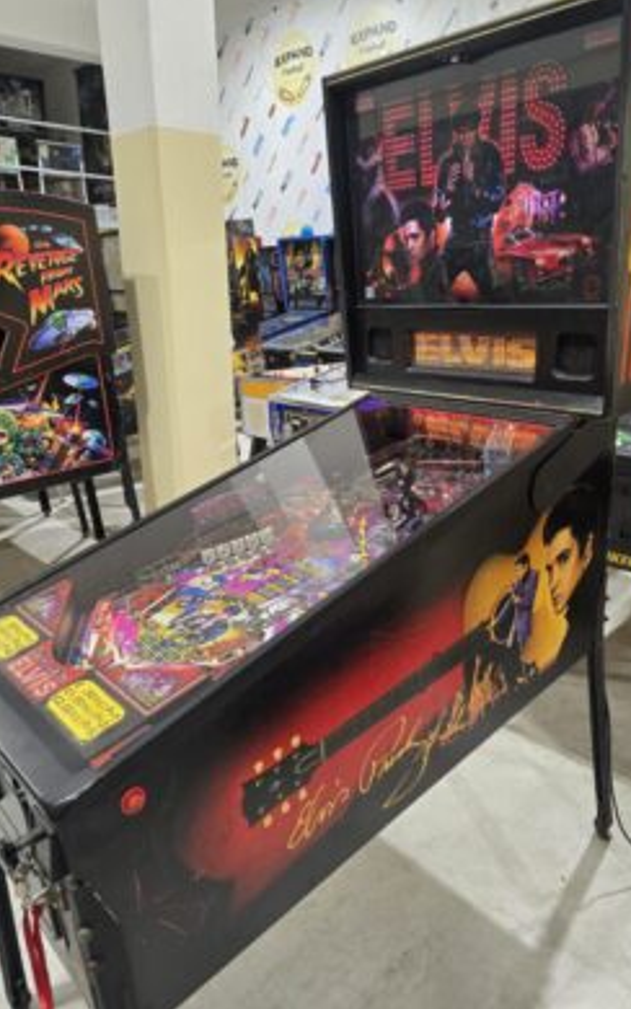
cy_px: 497
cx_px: 303
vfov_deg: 72.5
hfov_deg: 49.3
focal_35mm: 25
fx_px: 687
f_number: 1.7
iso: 125
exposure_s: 1/100
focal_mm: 6.3
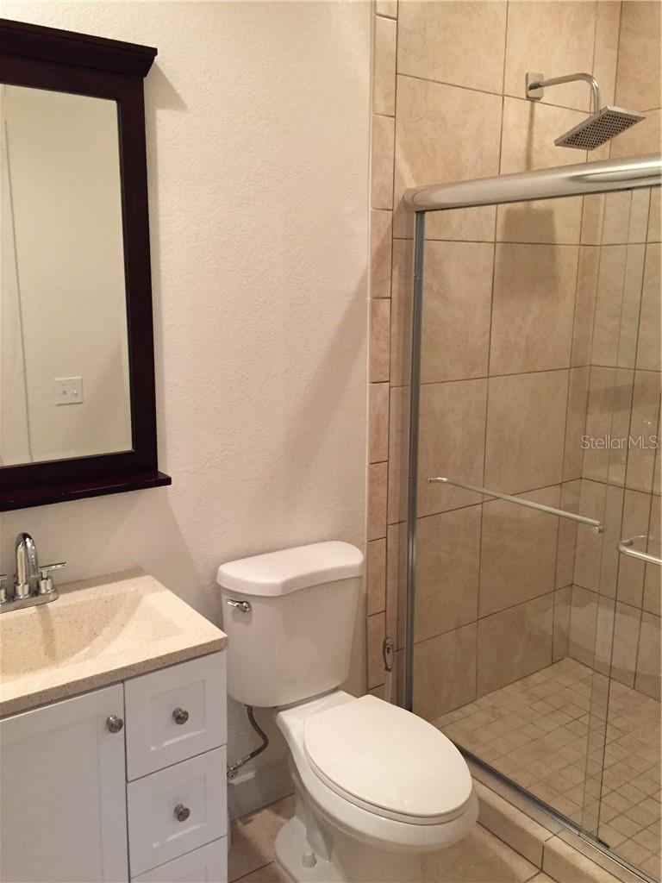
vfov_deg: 61.7
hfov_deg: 48.2
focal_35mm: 29
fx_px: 739
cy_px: 442
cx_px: 331
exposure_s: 1/30
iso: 200
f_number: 2.2
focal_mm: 4.15
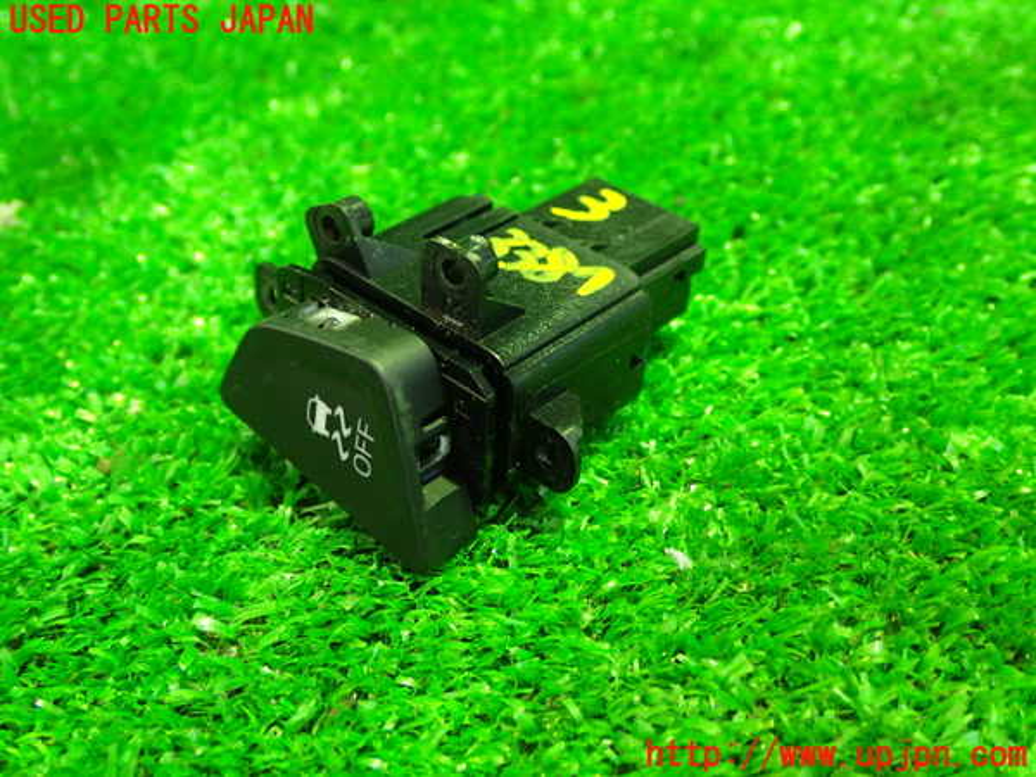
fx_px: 1407
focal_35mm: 47
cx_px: 518
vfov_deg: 30.9
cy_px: 388
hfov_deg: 40.4
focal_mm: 8.4
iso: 800
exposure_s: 1/13
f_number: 3.1
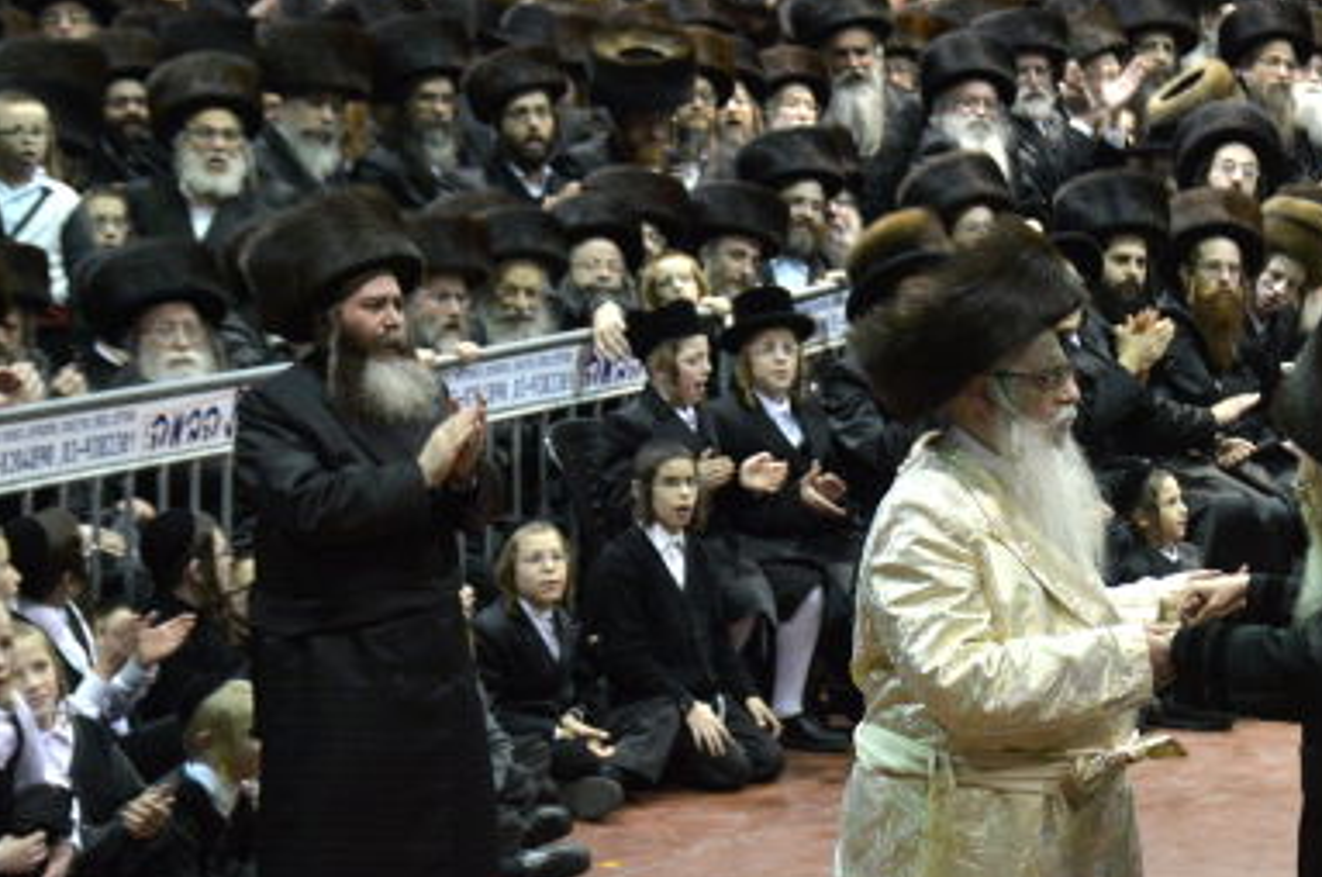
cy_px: 511
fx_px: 5976
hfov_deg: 12.6
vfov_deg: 8.4
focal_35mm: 163
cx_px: 1020
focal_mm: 86
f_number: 4.5
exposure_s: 1/160
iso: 2500
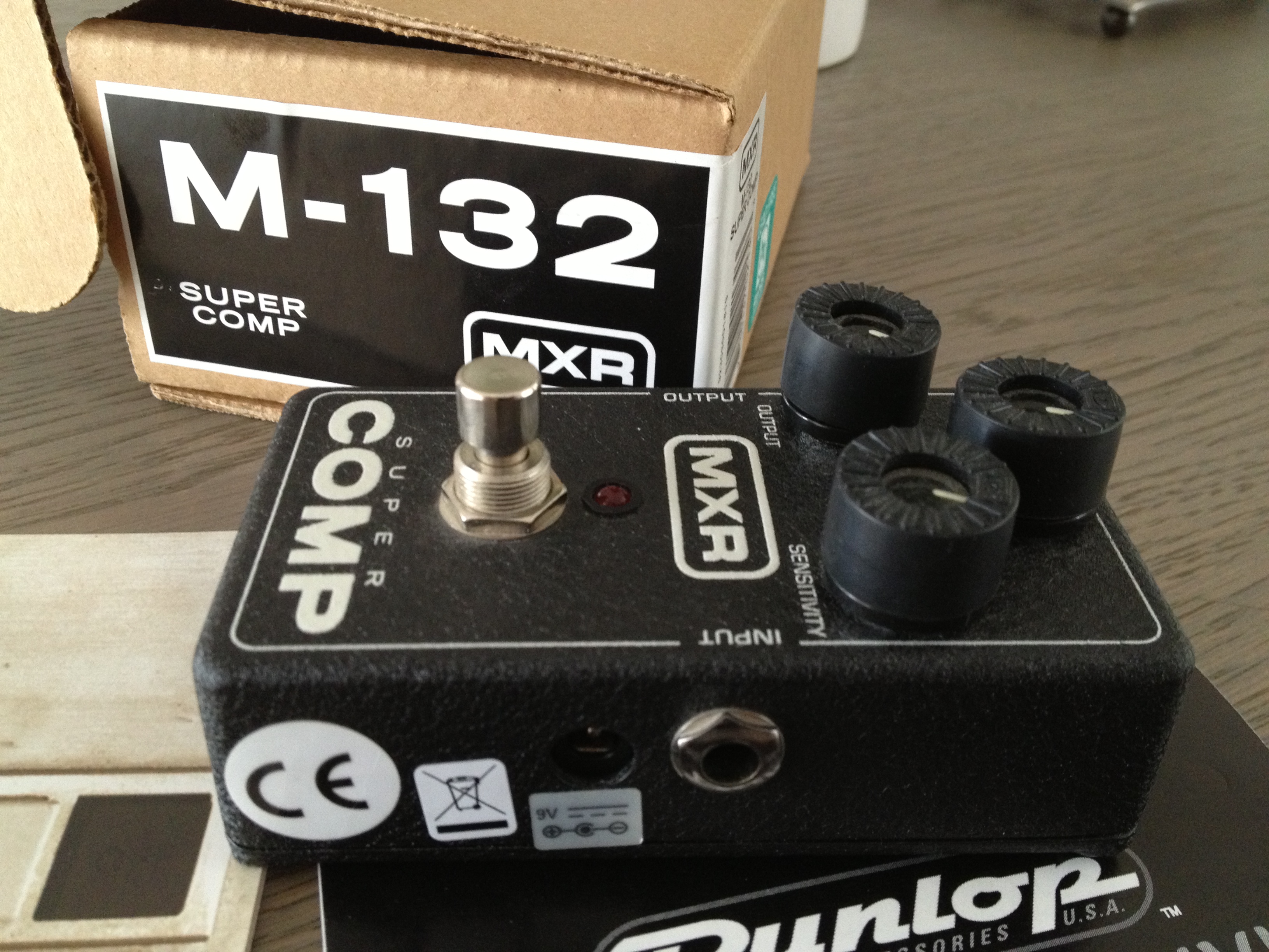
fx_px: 1283
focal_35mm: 35
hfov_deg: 52.6
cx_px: 634
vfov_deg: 40.7
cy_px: 476
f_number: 2.4
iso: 250
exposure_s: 1/20
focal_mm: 4.28
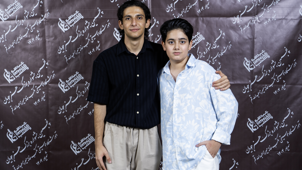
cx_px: 151
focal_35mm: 64
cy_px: 82
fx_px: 513
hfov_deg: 32.8
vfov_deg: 18.8
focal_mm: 61
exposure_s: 1/125
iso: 320
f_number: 4
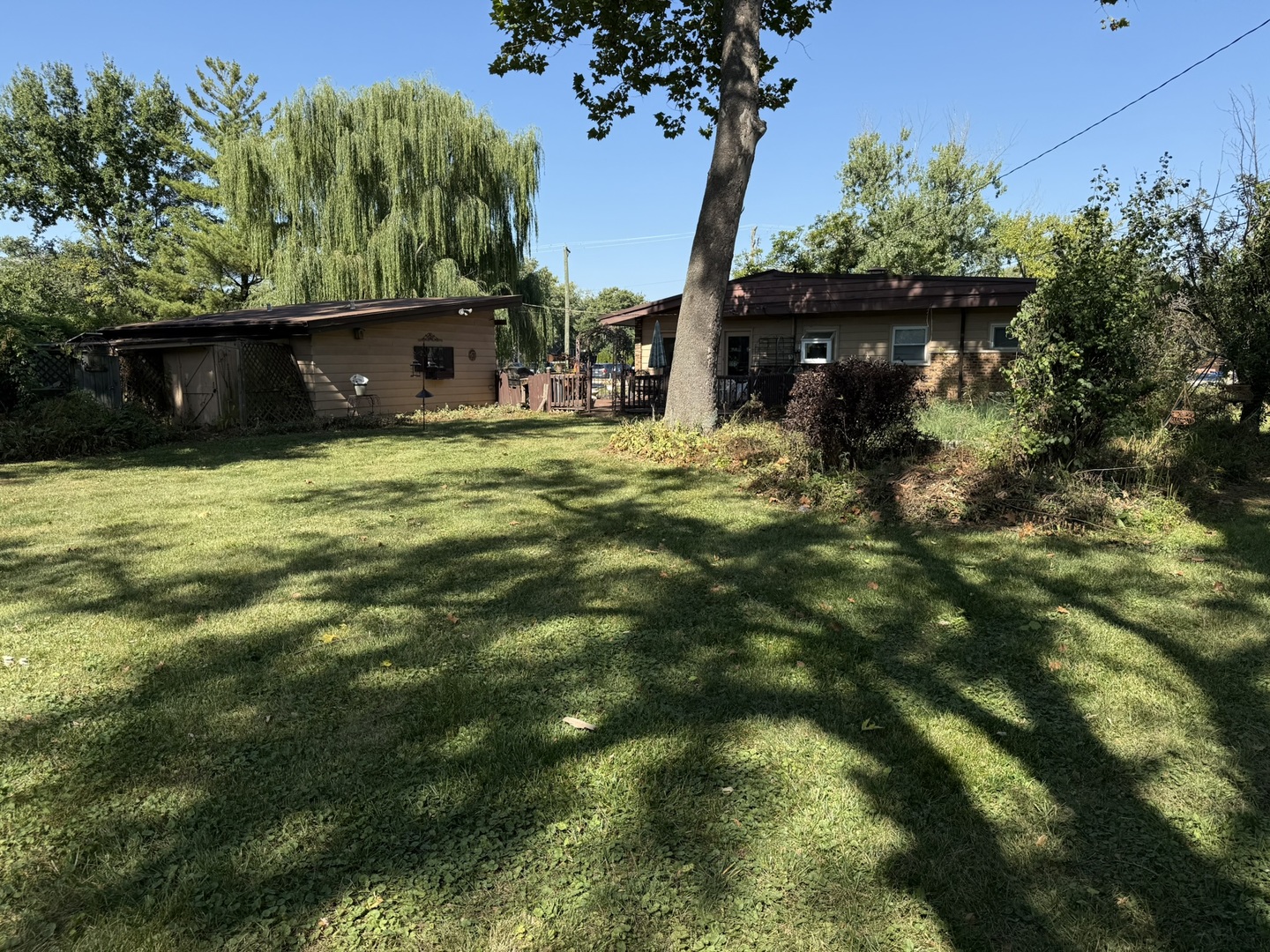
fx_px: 881
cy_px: 476
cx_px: 635
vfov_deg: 56.8
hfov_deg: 71.6
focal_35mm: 24
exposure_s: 1/3584
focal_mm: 6.76
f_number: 1.78
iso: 80
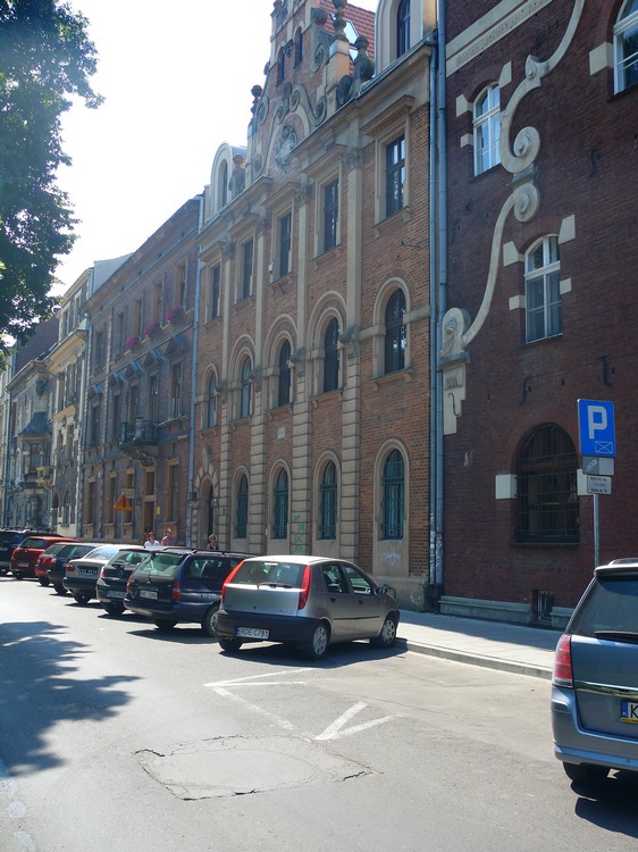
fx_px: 885
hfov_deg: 39.6
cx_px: 319
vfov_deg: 51.4
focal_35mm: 36
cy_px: 426
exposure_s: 1/100
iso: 100
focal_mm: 7.6
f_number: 3.6
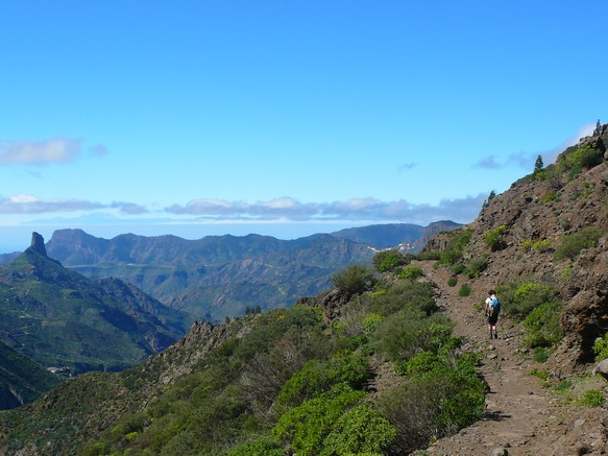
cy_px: 280
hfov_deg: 42.0
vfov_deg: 32.1
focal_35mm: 45
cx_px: 270
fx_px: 790
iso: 100
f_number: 5.6
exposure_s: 1/200
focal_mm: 7.4
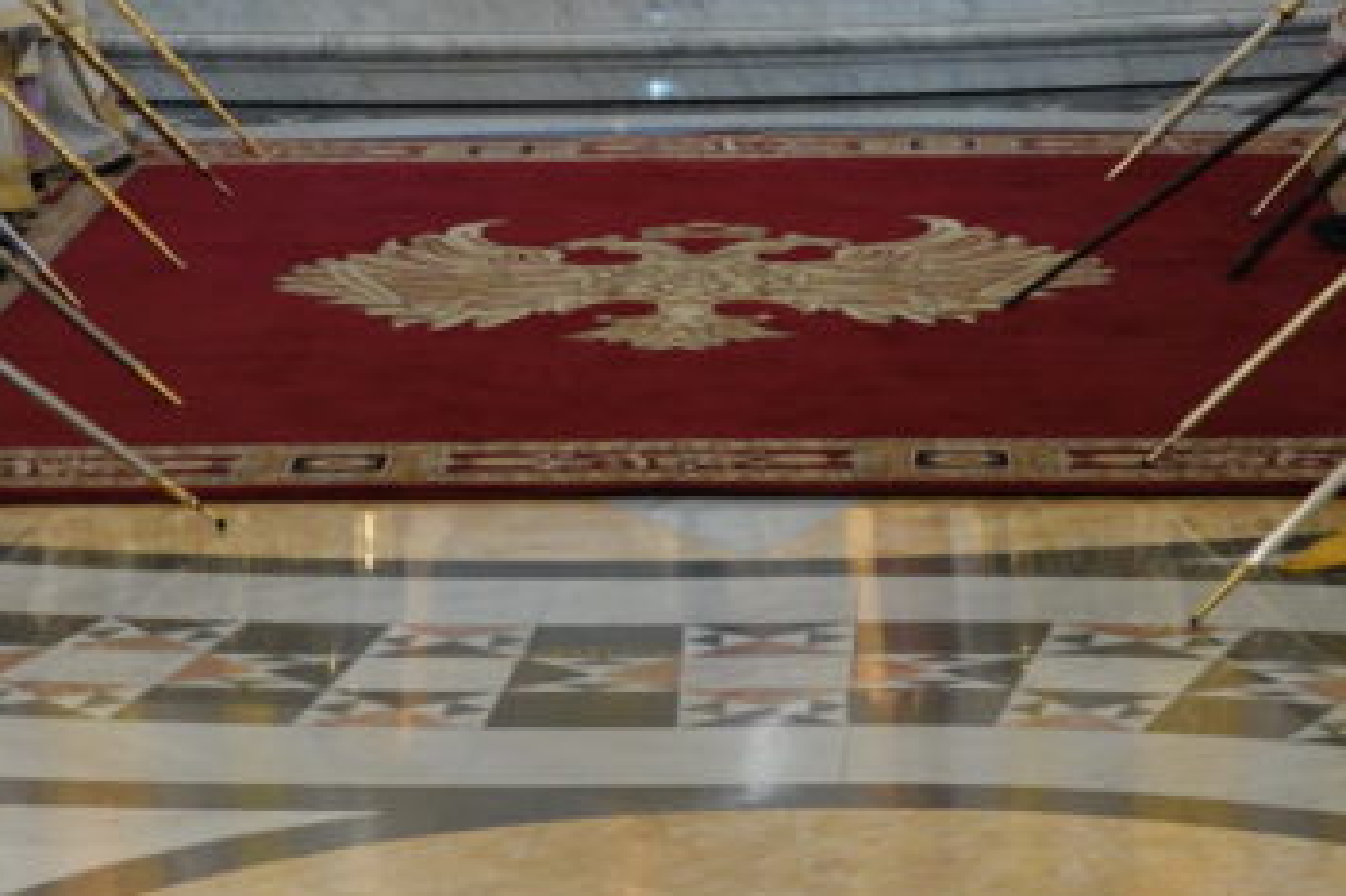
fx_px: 6129
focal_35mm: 164
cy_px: -260
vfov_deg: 8.3
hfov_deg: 12.5
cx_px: 611
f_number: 3.2
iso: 800
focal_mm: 20.49
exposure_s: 1/25
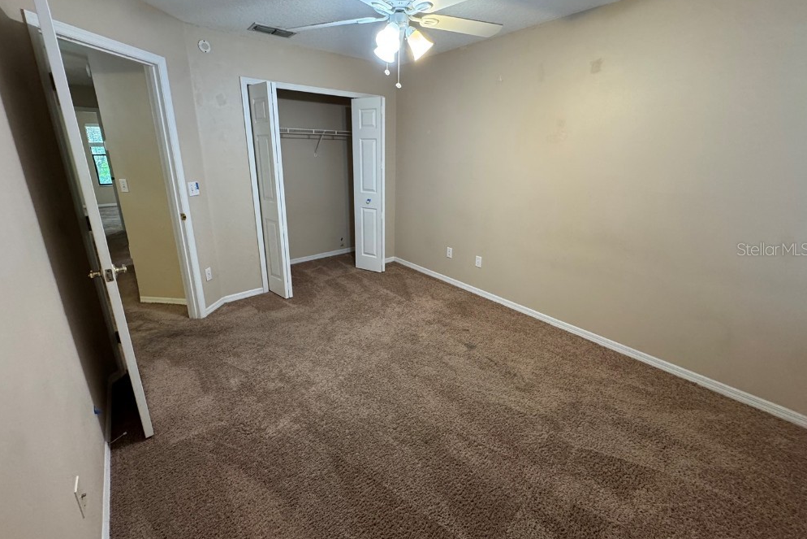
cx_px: 398
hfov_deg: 100.4
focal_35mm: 15
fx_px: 336
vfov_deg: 77.2
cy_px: 249
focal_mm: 2.22
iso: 320
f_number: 2.2
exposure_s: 1/64
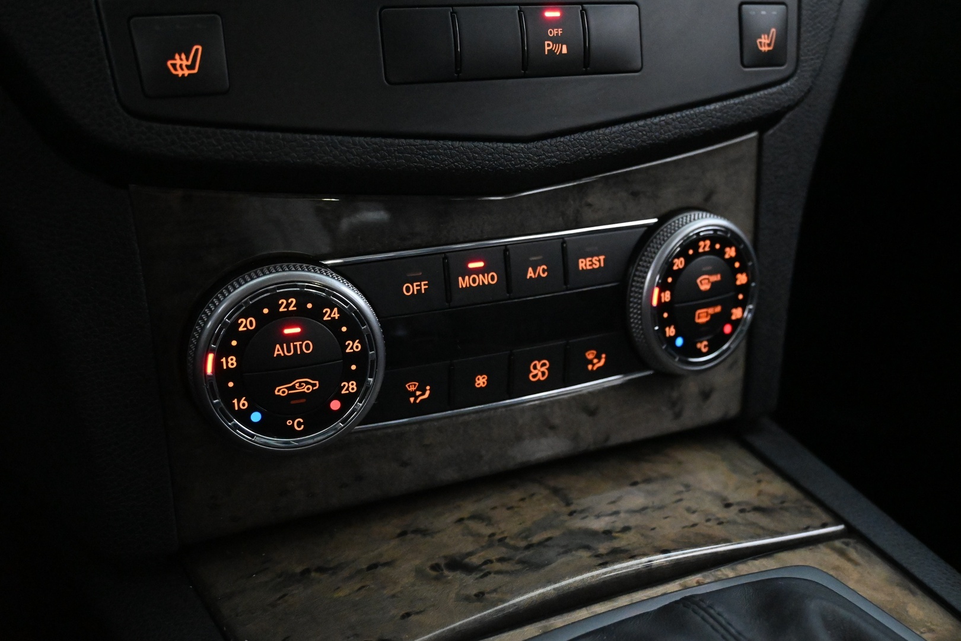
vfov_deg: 35.5
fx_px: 1001
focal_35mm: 38
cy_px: 320
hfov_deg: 51.3
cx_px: 480
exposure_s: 1/40
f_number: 4.2
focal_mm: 25
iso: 9000
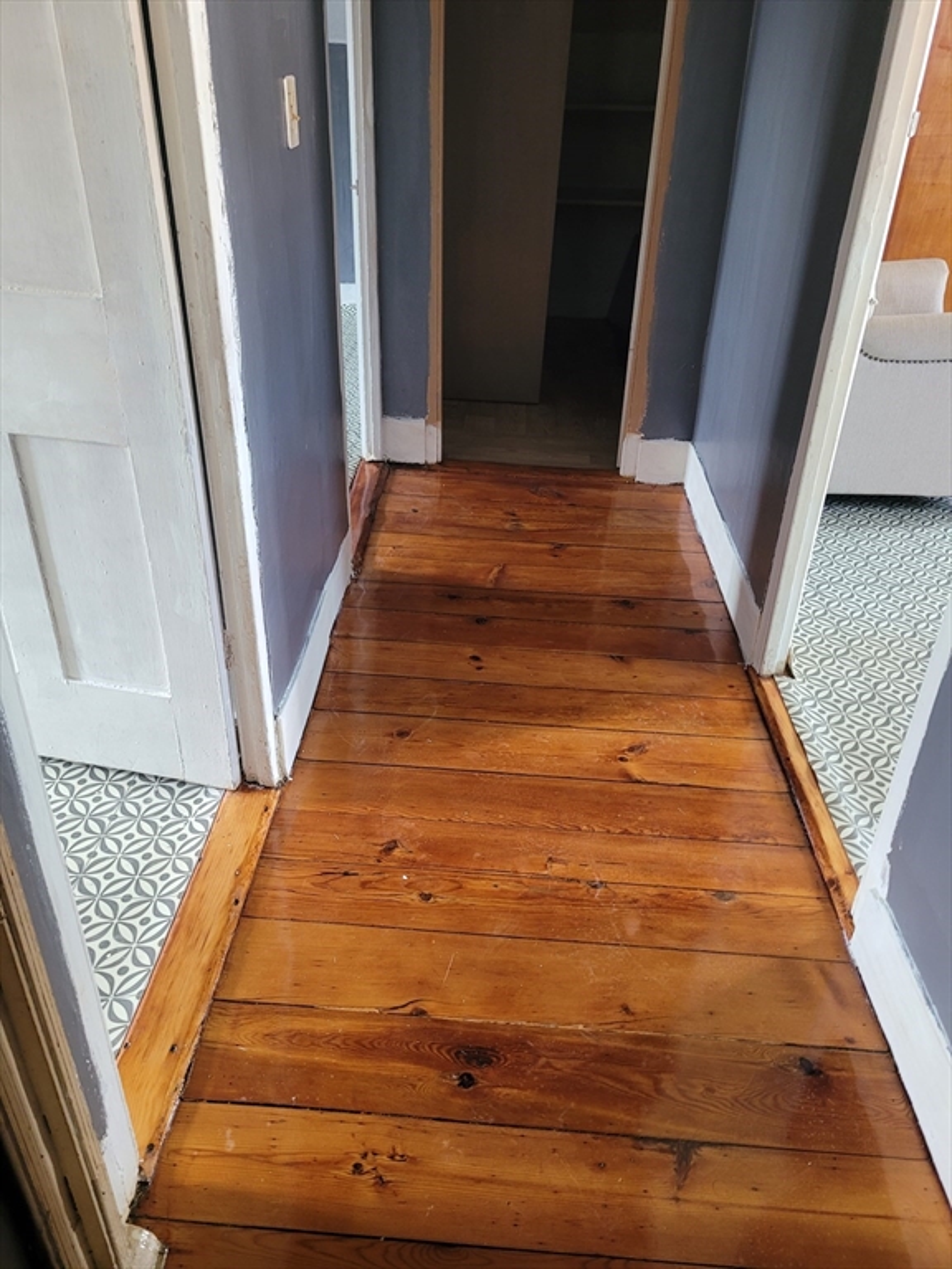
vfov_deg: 67.3
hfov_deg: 53.1
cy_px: 634
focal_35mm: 26
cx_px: 476
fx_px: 953
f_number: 1.8
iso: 200
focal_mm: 5.4
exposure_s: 1/40
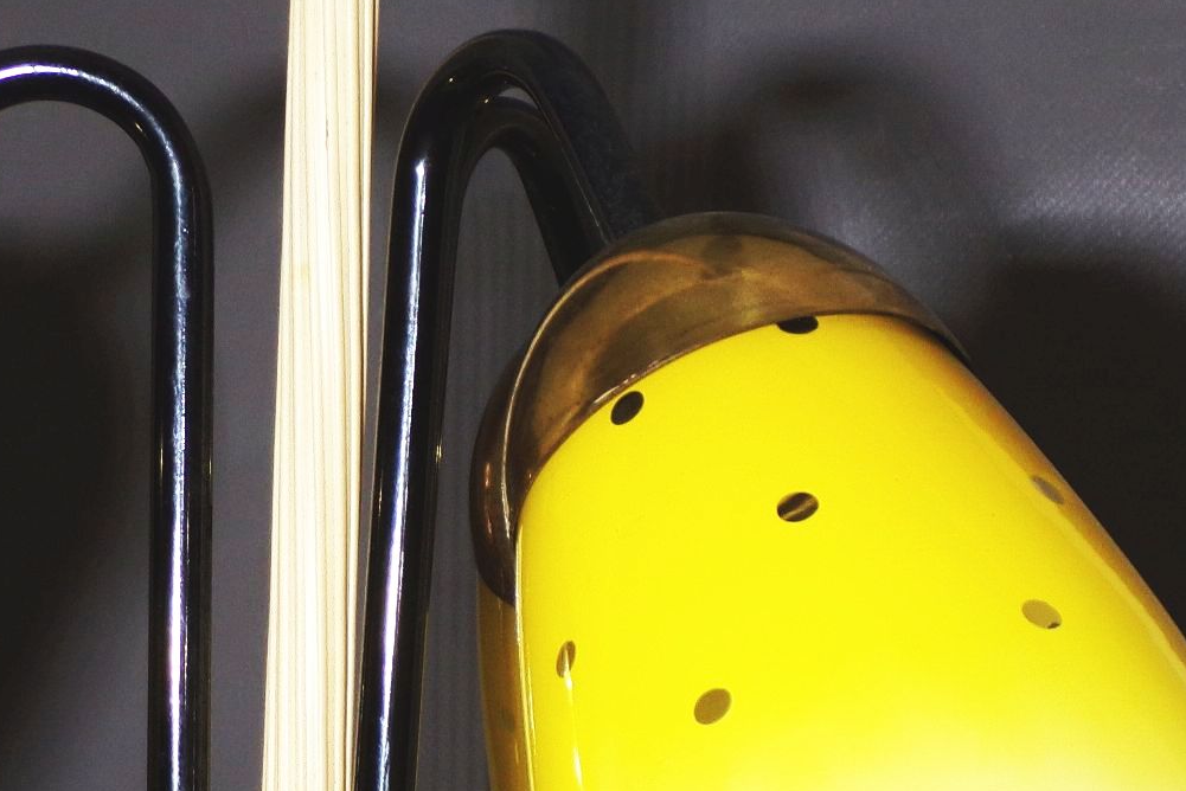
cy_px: 615
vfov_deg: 10.2
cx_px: 590
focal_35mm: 134
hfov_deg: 15.3
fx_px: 4416
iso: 80
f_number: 3.7
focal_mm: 10.1
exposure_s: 1/42
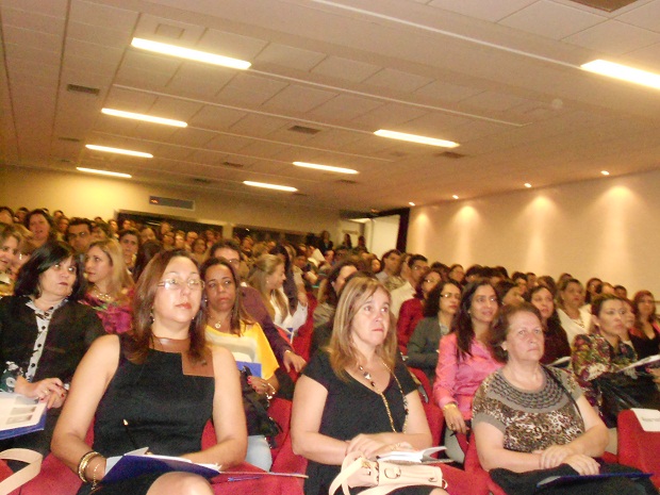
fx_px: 705
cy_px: 248
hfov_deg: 50.1
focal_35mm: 37
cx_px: 330
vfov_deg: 38.7
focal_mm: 6.7
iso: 1600
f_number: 3.9
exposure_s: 1/30
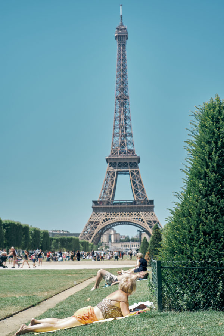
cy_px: 168
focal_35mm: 53
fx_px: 495
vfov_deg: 37.5
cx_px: 112
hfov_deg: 25.5
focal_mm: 35
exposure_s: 1/250
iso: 100
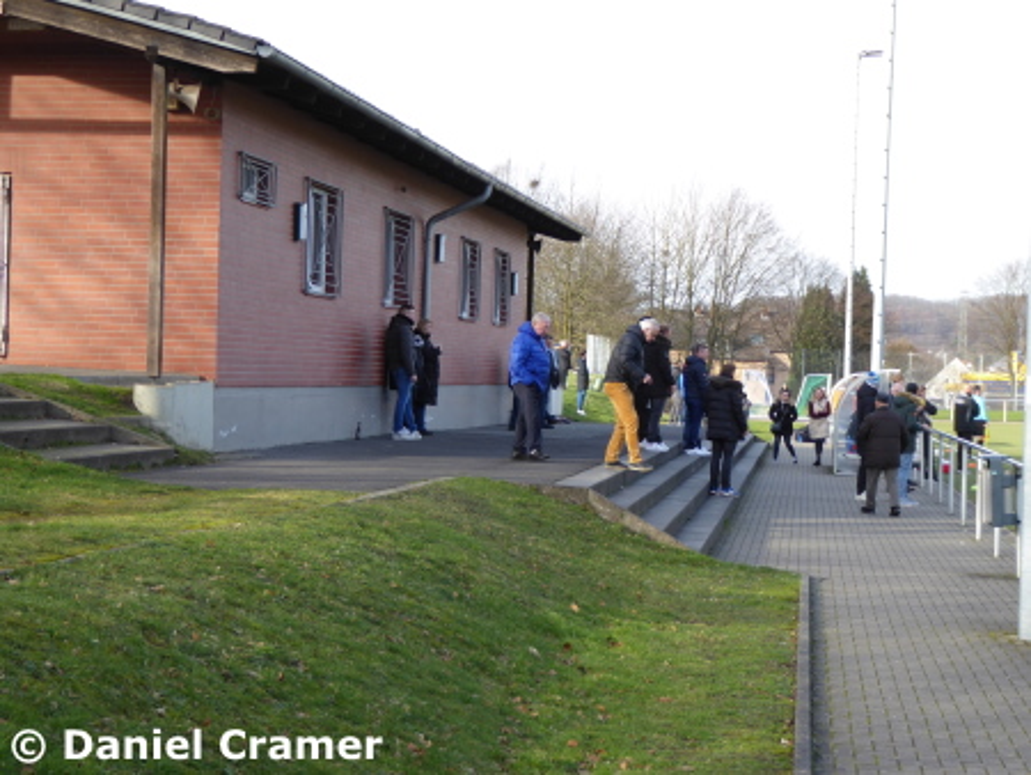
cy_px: 388
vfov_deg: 21.0
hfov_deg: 27.8
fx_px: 2086
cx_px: 516
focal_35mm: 70
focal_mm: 12.5
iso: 80
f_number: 4.5
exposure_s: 1/100
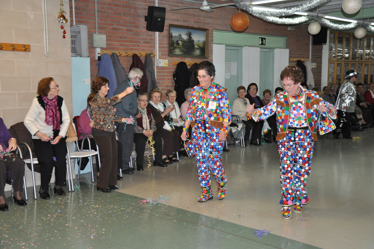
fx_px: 498
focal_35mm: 48
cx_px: 187
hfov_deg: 41.2
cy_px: 124
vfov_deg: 28.0
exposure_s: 1/60
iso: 800
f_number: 4.2
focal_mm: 32
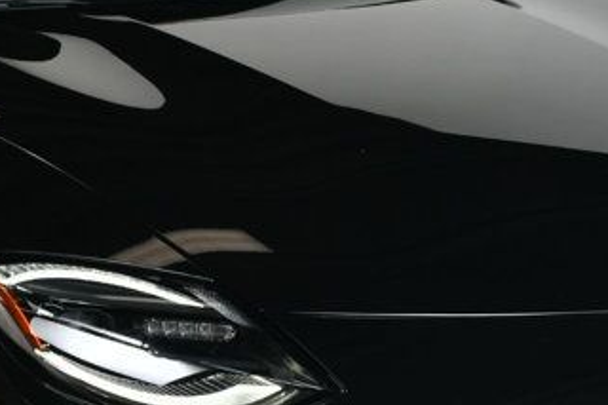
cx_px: 249
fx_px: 2751
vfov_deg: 8.4
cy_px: 262
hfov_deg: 12.6
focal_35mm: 163
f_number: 10
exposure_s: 1/160
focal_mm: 34
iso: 100
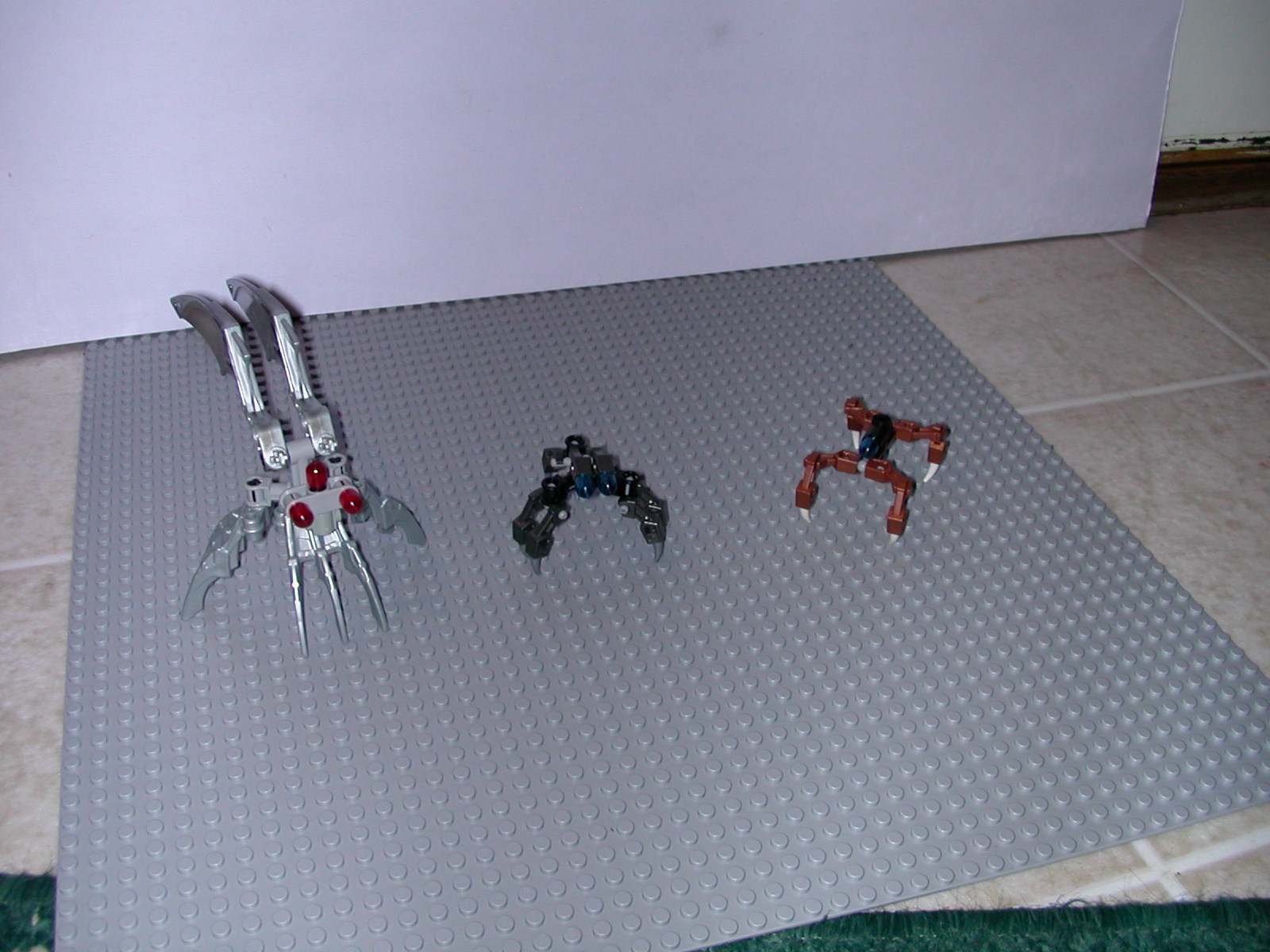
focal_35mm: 37
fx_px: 1357
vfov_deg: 38.7
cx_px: 635
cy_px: 476
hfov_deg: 50.1
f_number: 2.7
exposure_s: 1/59.9
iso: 100
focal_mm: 5.6
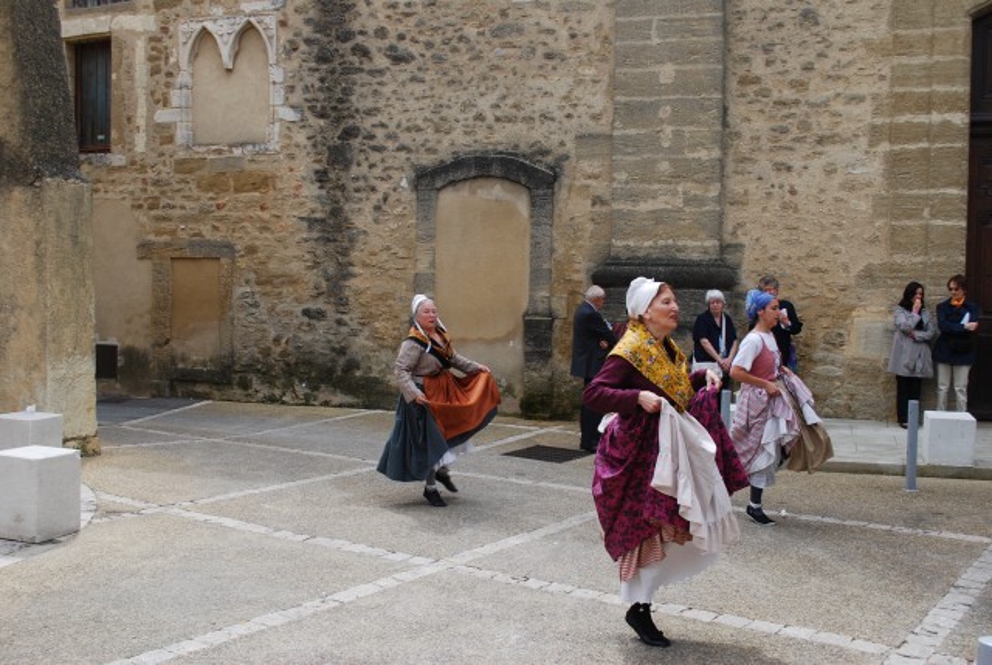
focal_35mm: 36
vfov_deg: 37.0
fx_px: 994
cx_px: 496
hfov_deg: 53.1
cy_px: 332
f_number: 7.1
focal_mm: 24
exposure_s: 1/200
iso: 100
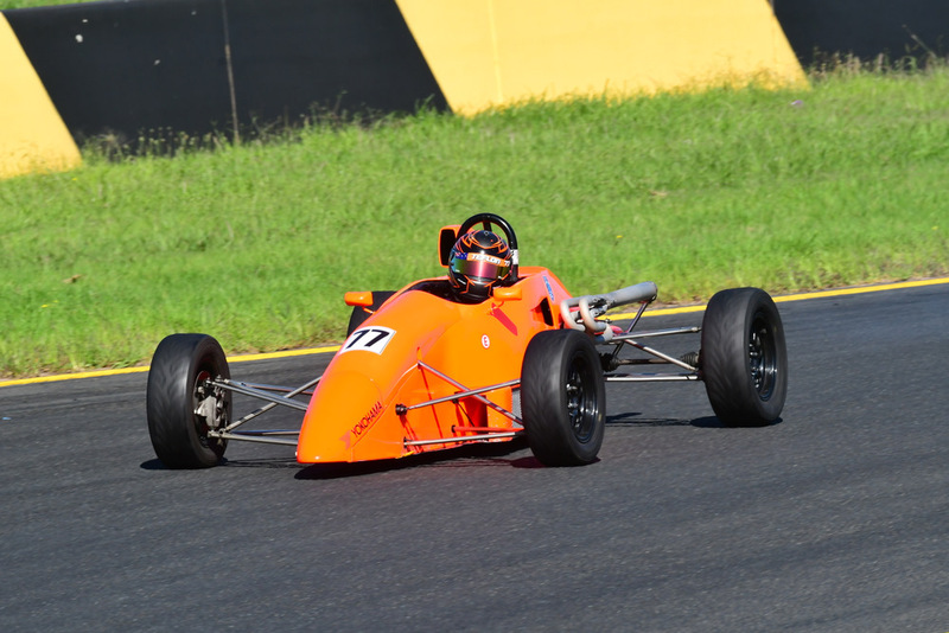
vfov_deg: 2.2
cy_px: 316
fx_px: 16217
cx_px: 474
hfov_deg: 3.4
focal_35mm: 615
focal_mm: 410
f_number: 11
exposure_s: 1/640
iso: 500
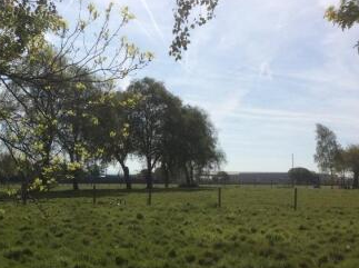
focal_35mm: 58
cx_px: 97
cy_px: 165
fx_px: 600
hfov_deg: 32.8
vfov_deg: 25.1
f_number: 2.4
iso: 32
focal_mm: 3.3
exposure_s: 1/4098
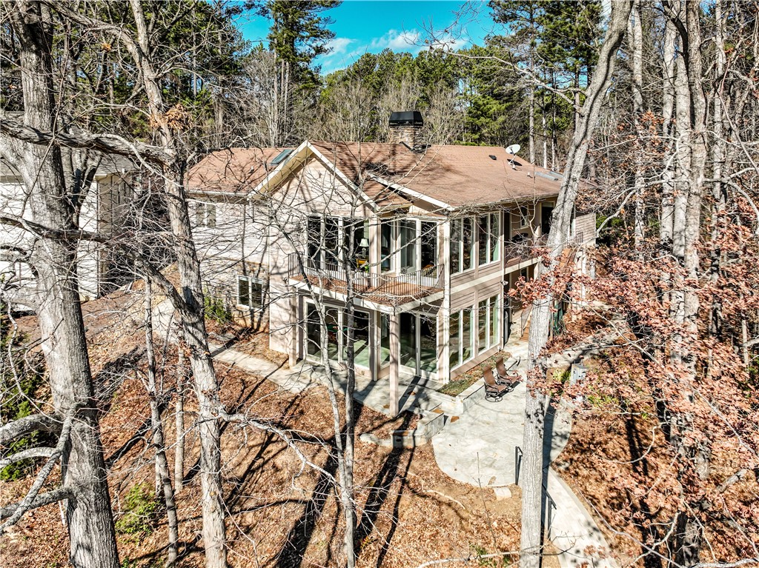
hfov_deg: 71.6
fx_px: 526
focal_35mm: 24
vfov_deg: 56.8
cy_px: 284
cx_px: 380
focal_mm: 12.29
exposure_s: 1/1250
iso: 100
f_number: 2.8
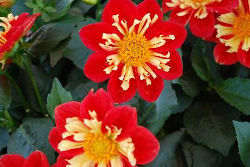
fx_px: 376
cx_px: 125
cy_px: 84
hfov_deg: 36.8
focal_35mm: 54
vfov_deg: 25.1
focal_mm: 36
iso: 220
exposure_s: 1/60
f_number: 5.3
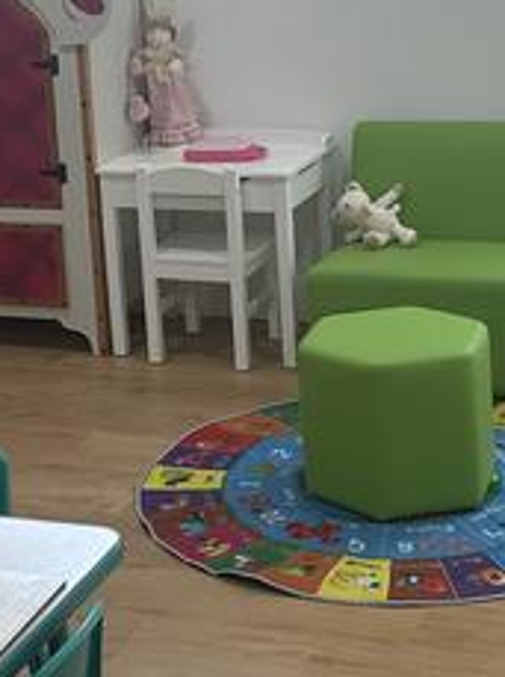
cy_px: 121
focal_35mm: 84
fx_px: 1639
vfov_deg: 22.9
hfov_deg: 17.5
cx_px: 180
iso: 125
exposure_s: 1/120
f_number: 1.78
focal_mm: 6.86
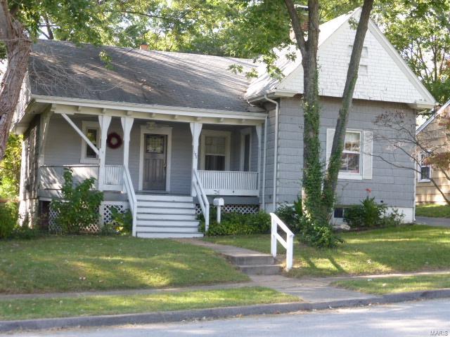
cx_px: 225
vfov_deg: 24.0
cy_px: 168
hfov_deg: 31.7
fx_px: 793
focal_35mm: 61
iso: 125
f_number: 4.7
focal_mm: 10.3
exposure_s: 1/60
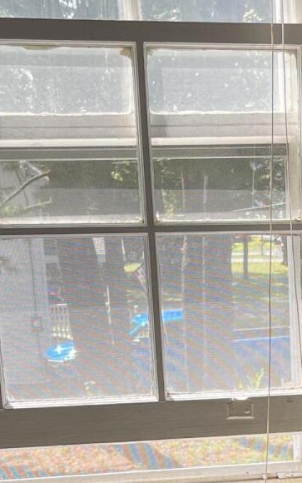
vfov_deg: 20.5
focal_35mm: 95
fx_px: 1250
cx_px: 362
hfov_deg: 13.4
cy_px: 568
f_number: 1.6
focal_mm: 5.1
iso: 50
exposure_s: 1/419
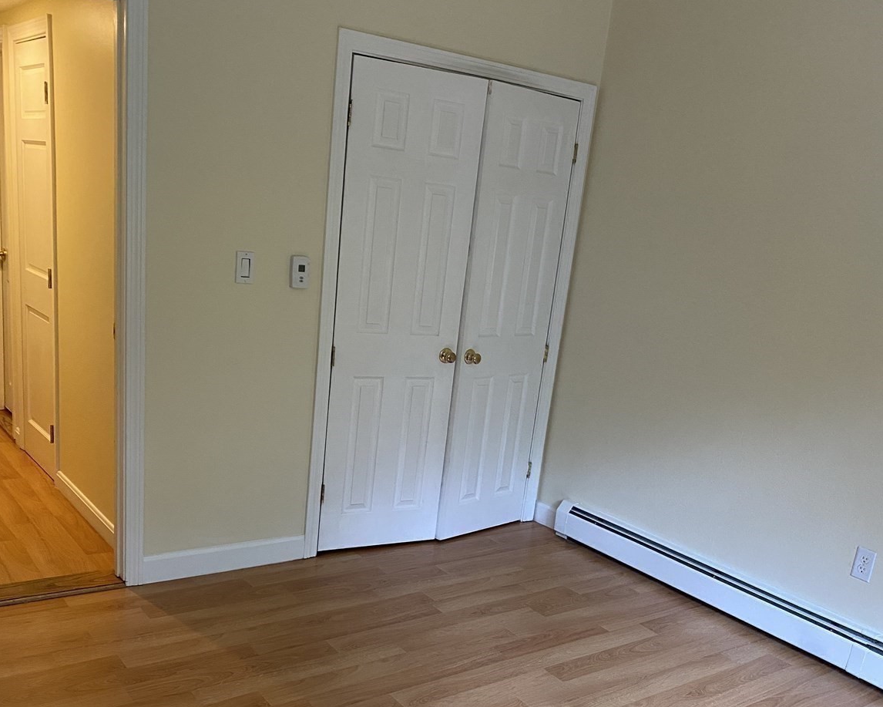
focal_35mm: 34
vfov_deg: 42.6
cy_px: 487
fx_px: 889
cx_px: 441
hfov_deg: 52.8
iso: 250
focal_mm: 4.25
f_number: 1.8
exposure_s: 1/60
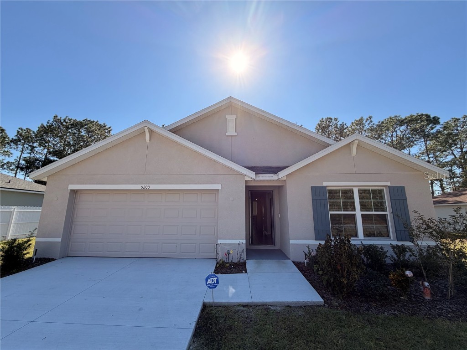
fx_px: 189
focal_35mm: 14
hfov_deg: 102.1
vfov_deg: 85.7
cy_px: 175
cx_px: 234
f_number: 2.2
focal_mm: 2.22
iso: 40
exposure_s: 1/694
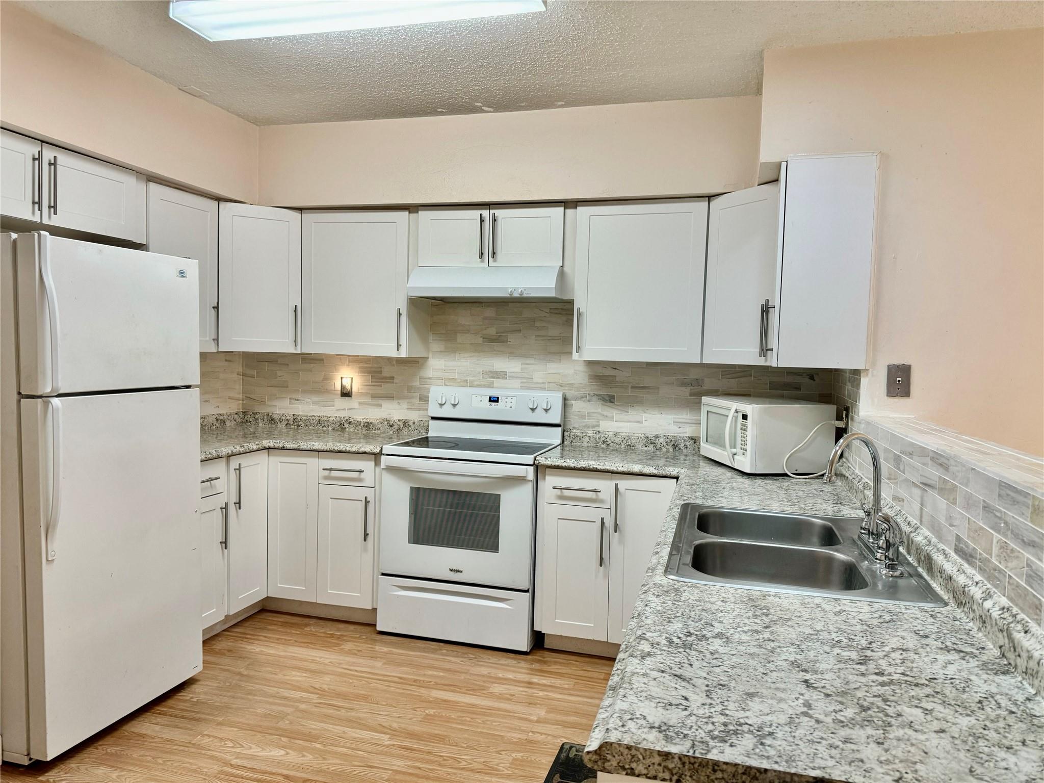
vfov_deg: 56.8
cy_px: 392
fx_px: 724
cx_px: 522
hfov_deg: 71.6
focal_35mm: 24
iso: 200
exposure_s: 1/120
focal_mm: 6.76
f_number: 1.78
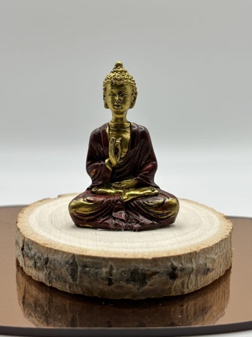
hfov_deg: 28.0
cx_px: 126
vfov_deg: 36.8
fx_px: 505
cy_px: 168
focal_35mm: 52
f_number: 1.6
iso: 32
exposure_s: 1/303
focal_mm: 5.96
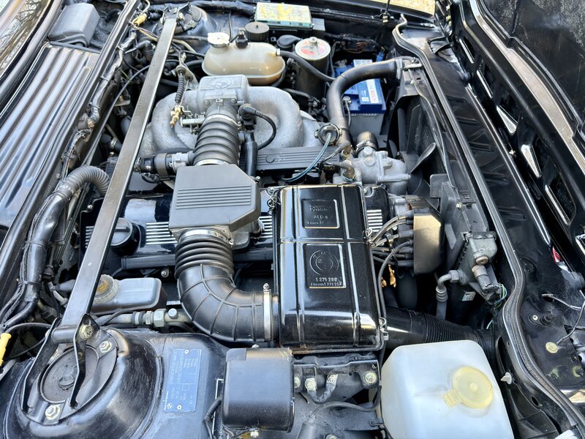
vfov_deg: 56.8
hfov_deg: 71.6
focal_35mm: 24
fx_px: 406
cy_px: 220
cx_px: 292
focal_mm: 6.76
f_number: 1.78
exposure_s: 1/77
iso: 160
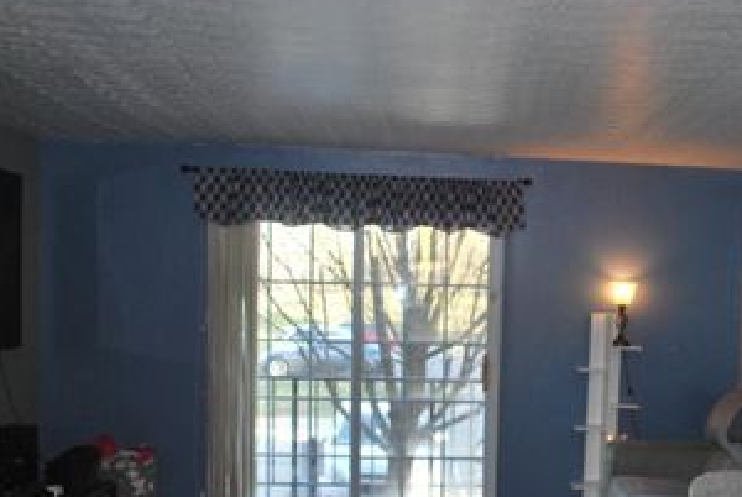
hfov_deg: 42.9
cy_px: 382
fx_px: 929
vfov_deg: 29.4
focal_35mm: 45
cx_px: 495
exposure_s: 1/60
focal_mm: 18
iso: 200
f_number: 3.5
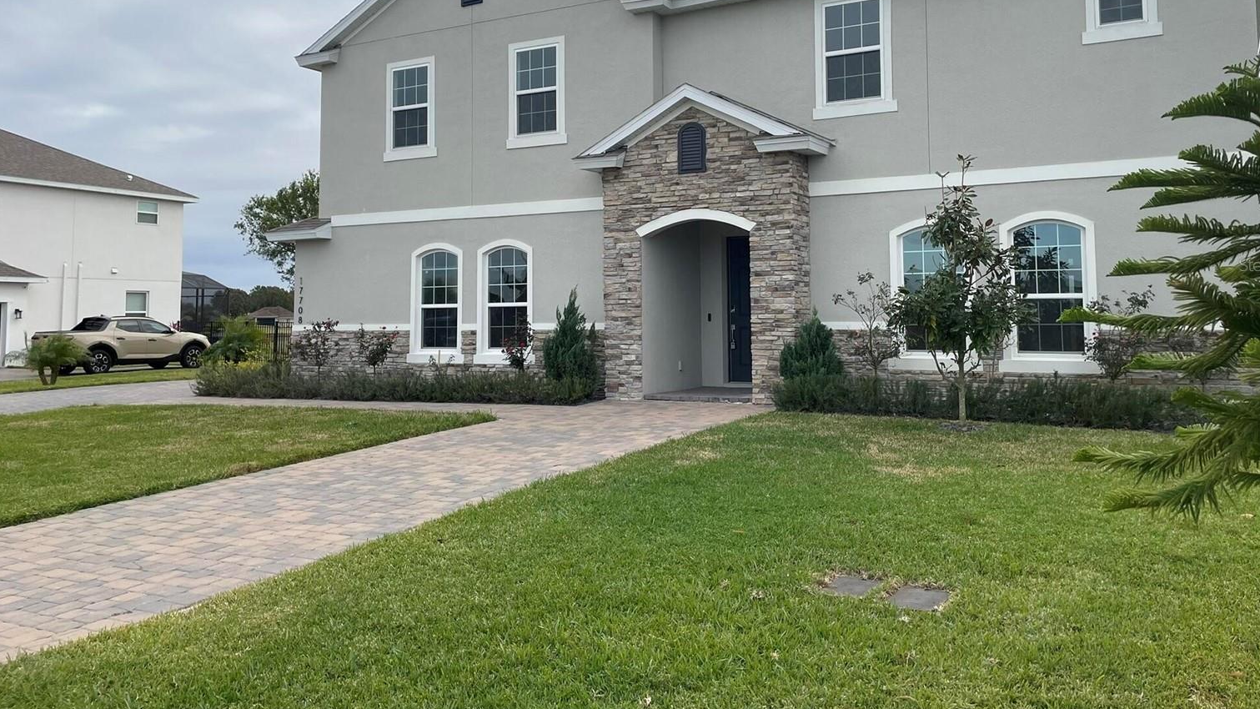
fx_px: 1002
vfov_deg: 38.7
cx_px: 650
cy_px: 264
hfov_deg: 64.3
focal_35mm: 30
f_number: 1.6
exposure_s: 1/2353
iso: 50
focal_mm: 4.2
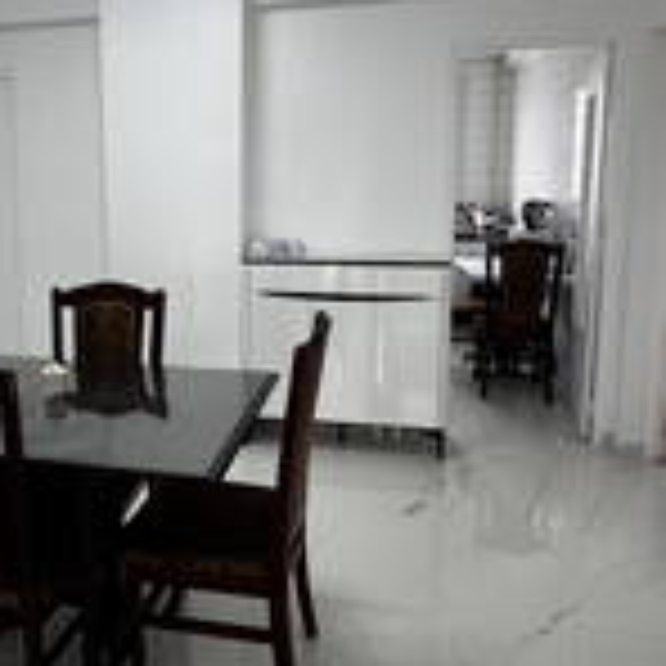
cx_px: 216
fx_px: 653
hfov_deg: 52.9
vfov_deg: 53.7
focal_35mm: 30
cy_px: 270
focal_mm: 2.22
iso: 100
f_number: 2.2
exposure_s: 1/99
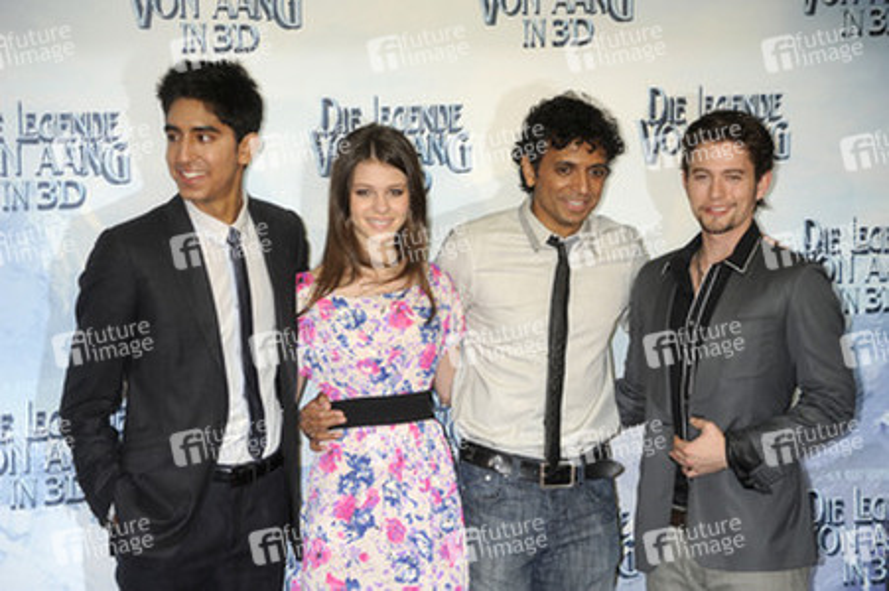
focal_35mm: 122
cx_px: 444
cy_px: 296
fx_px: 3010
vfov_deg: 11.2
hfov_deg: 16.8
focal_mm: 122
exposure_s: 1/200
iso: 500
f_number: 5
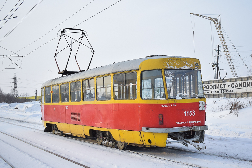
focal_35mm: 44
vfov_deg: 30.8
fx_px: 304
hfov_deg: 45.0
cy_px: 84
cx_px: 126
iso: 400
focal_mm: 29
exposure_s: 1/1000
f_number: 5
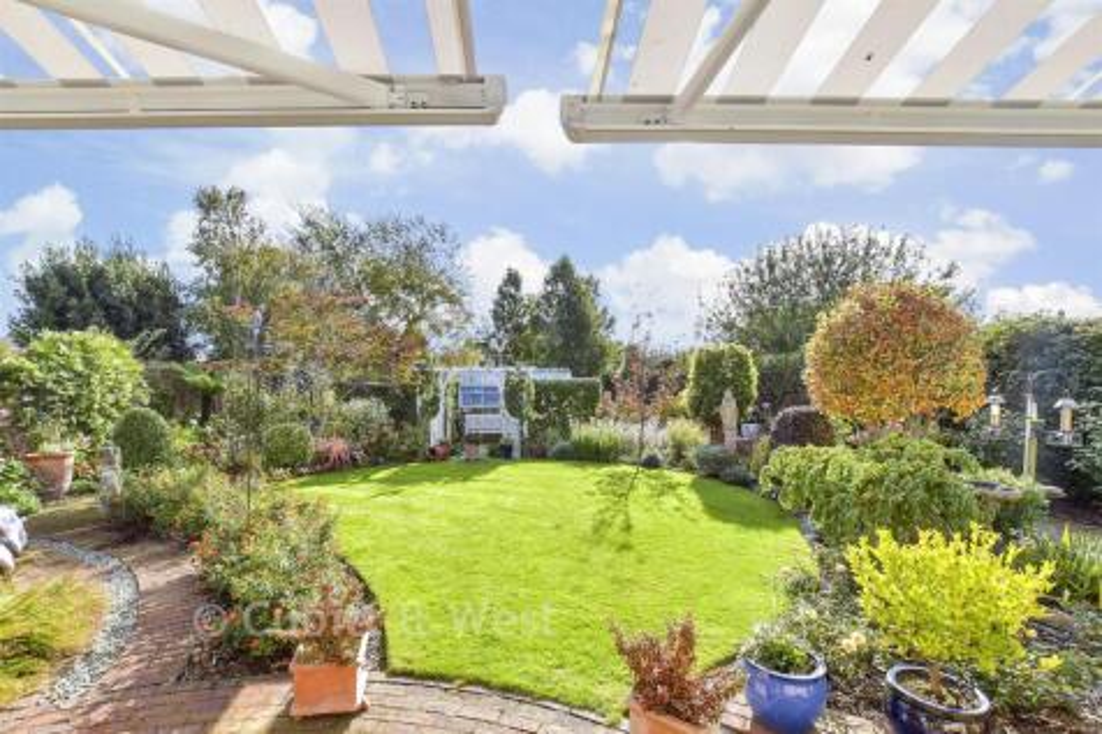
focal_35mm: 15
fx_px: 459
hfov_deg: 100.4
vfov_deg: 77.3
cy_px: 367
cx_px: 551
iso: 500
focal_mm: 10
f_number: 9
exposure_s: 1/500
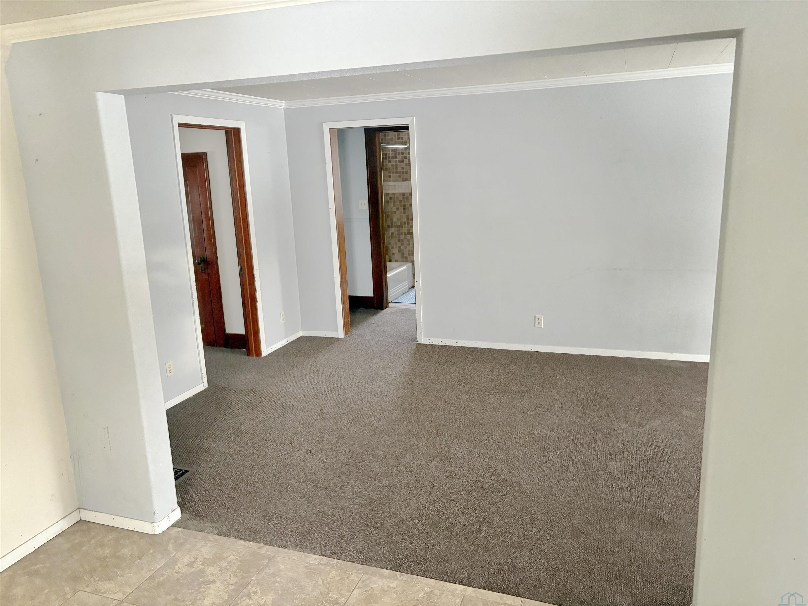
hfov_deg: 67.3
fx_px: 607
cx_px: 404
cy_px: 303
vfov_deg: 53.1
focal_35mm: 26
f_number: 1.6
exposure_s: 1/34
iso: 640
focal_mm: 5.96
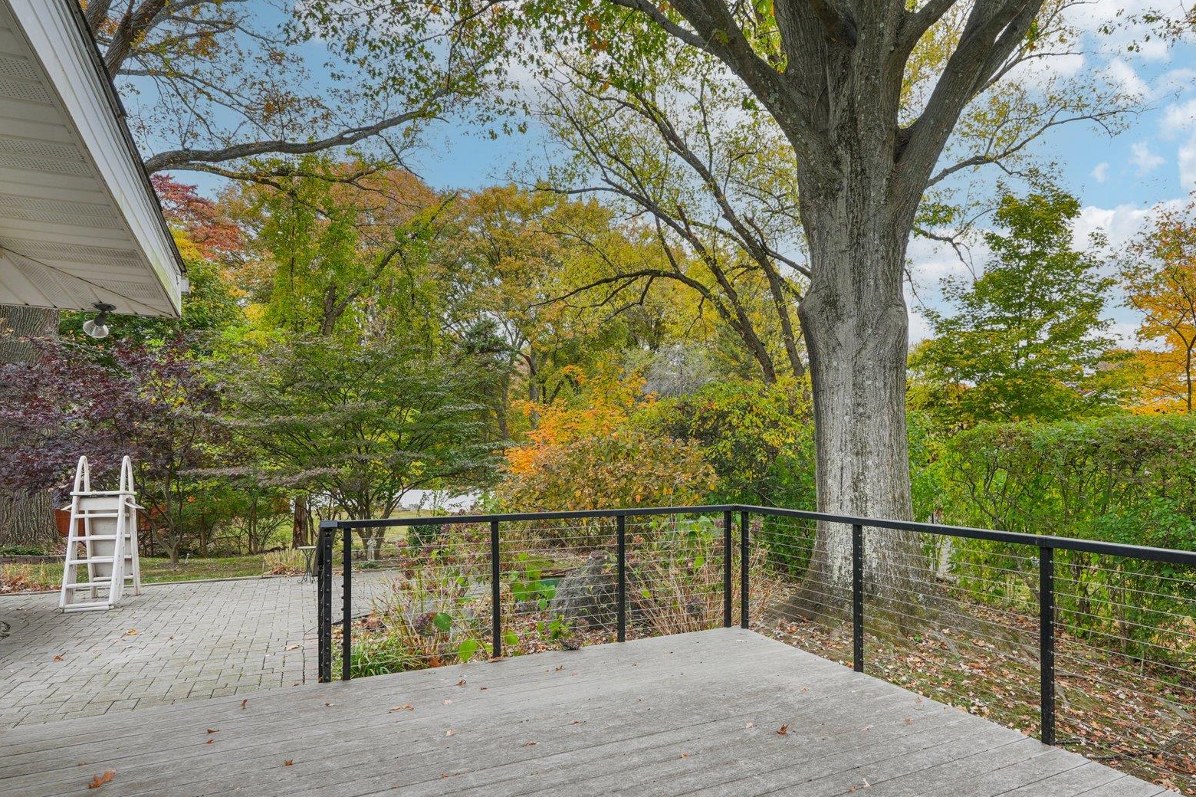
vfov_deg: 59.2
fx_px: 698
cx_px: 669
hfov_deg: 80.9
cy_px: 459
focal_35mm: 21
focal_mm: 16
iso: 125
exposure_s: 1/30
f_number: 8
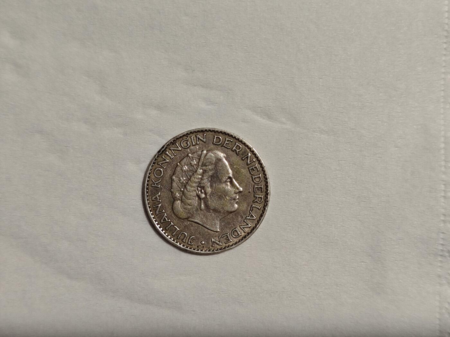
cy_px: 168
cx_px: 225
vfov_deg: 31.5
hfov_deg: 41.2
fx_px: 598
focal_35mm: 46
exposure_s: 1/100
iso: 320
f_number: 1.6
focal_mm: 6.55
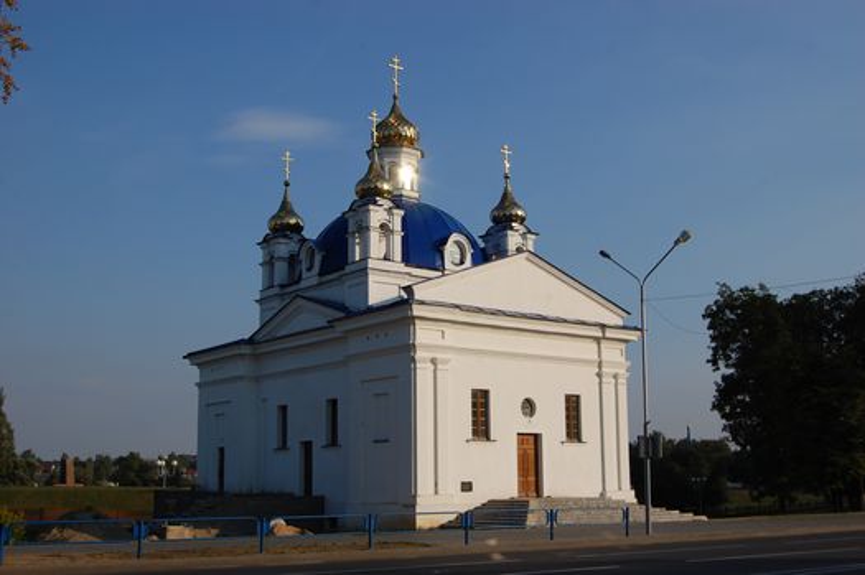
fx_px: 1008
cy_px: 288
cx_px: 432
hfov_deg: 46.4
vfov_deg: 31.8
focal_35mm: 42
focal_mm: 28
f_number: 11
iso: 200
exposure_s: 1/500
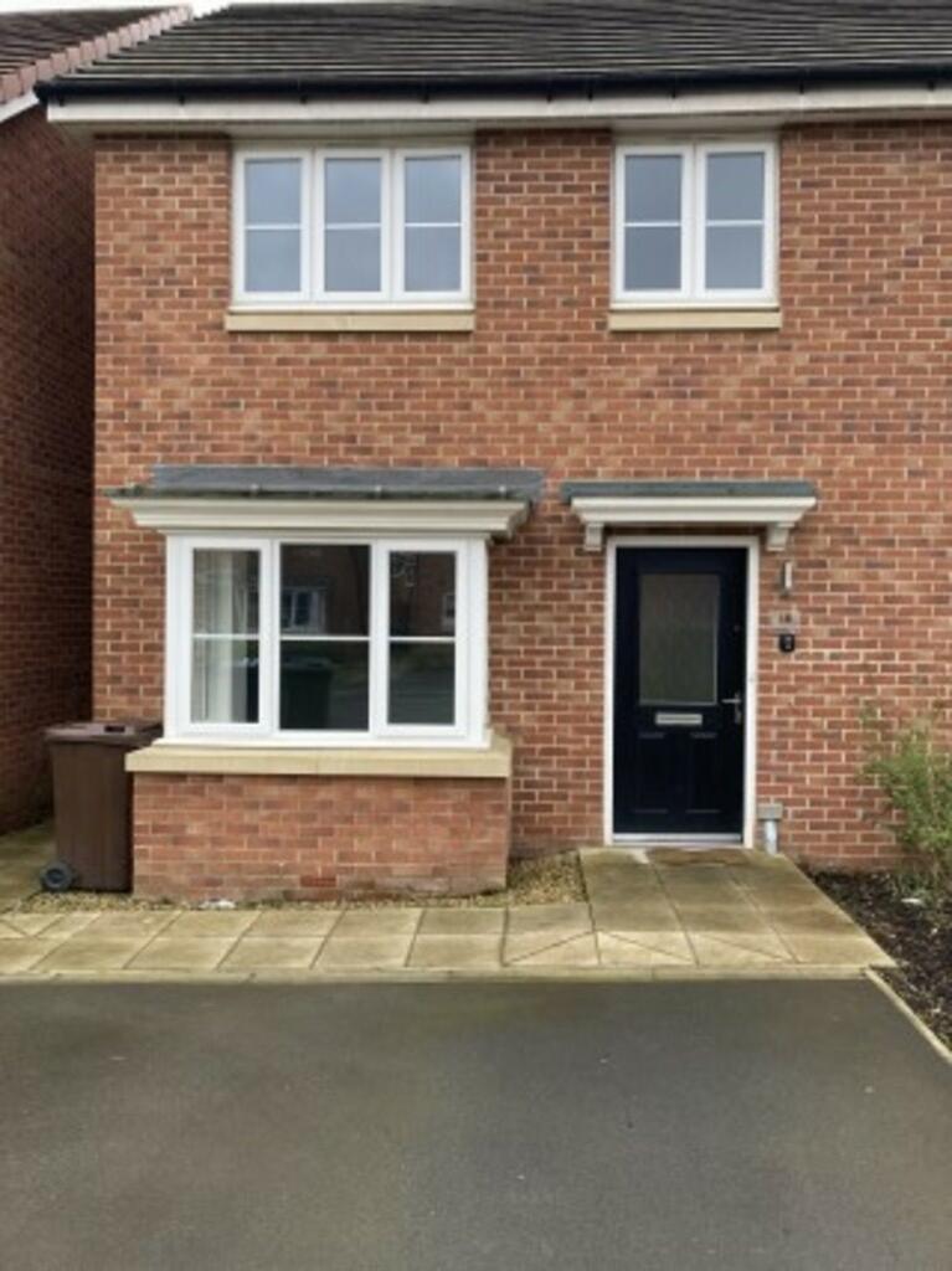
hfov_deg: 49.7
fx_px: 1028
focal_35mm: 28
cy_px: 636
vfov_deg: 63.5
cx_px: 476
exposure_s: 1/247
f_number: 1.8
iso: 20
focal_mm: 3.99
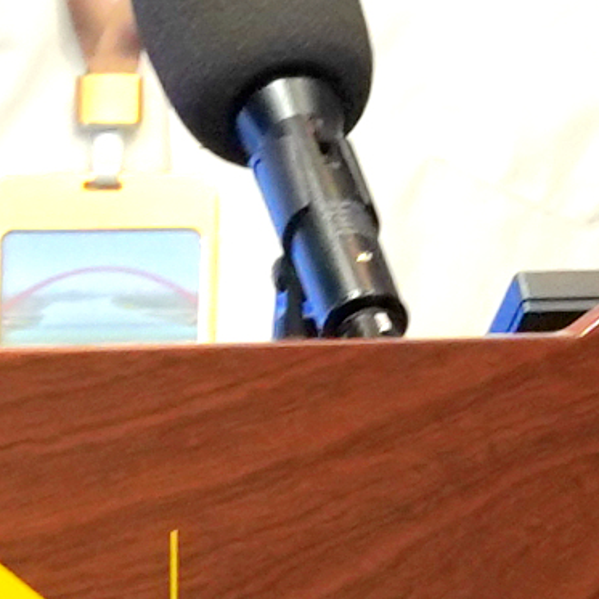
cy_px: -392
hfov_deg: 2.7
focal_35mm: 659
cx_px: 461
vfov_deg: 2.7
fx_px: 12902
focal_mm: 61.1
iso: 1250
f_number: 5.6
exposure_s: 1/100
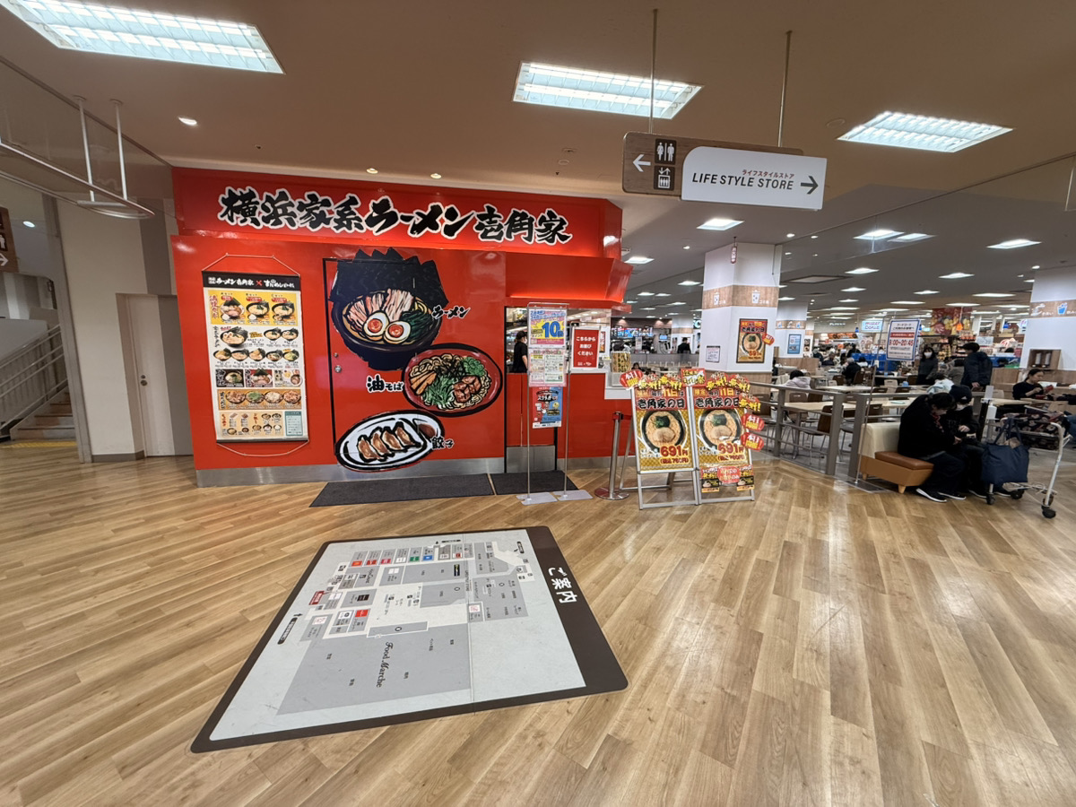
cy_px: 404
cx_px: 538
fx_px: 435
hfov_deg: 102.1
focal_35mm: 14
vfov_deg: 85.7
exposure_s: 1/100
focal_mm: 2.22
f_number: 2.2
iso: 160
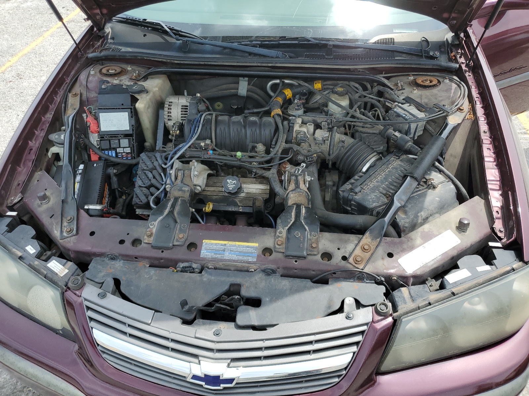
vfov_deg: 53.1
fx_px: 397
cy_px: 198
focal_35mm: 26
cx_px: 264
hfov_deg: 67.3
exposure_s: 1/1250
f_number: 1.5
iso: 50
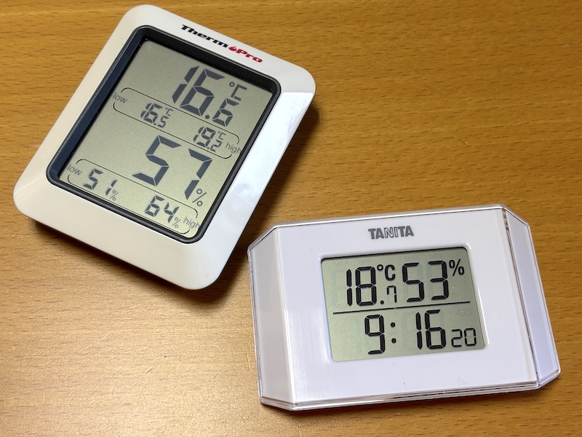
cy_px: 218
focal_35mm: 52
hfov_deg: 36.8
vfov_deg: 28.0
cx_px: 291
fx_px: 874
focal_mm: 5.96
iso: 80
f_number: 1.6
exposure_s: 1/50
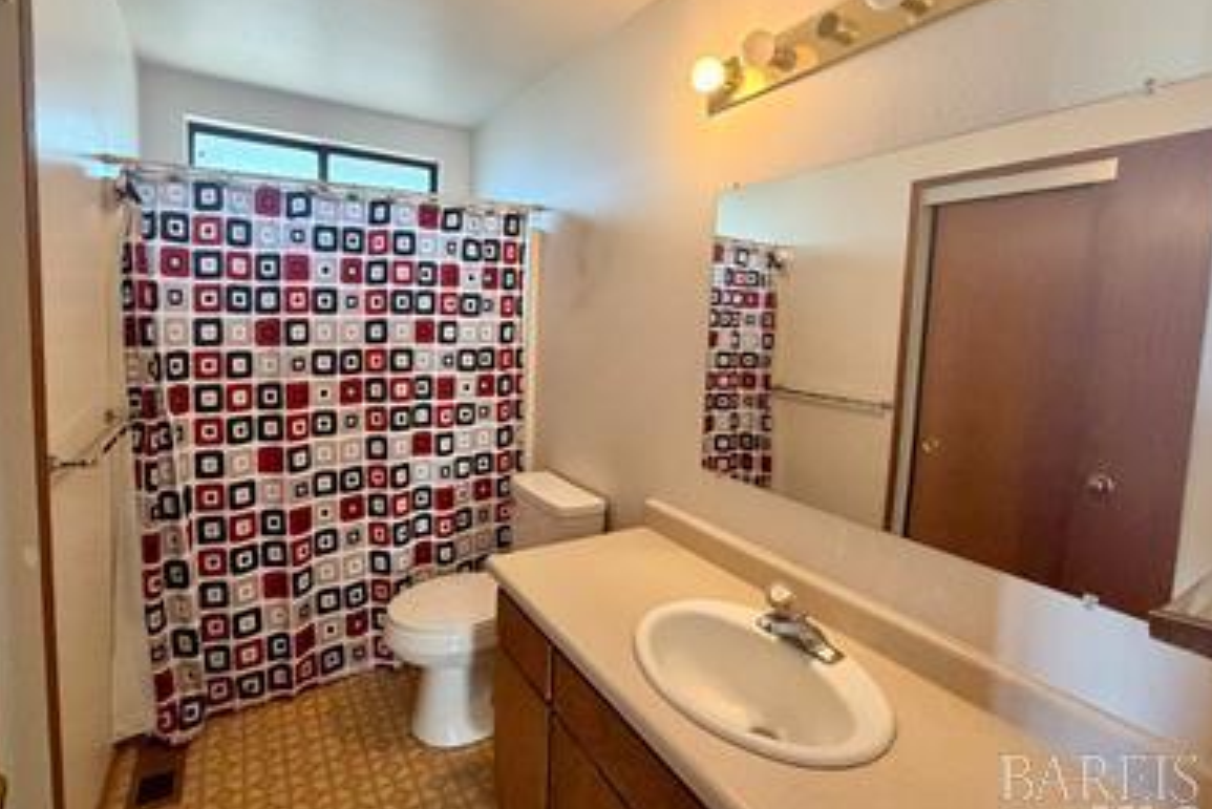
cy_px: 360
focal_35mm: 17
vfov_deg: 70.3
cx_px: 548
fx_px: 573
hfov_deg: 93.0
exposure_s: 1/60
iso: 400
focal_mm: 2.22
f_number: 2.2
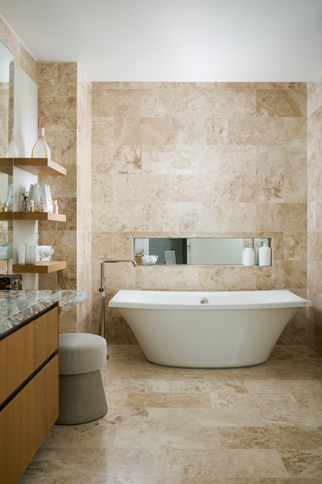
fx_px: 443
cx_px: 161
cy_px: 242
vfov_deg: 57.2
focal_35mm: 33
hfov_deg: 40.0
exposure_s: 1/200
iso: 250
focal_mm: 33
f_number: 11
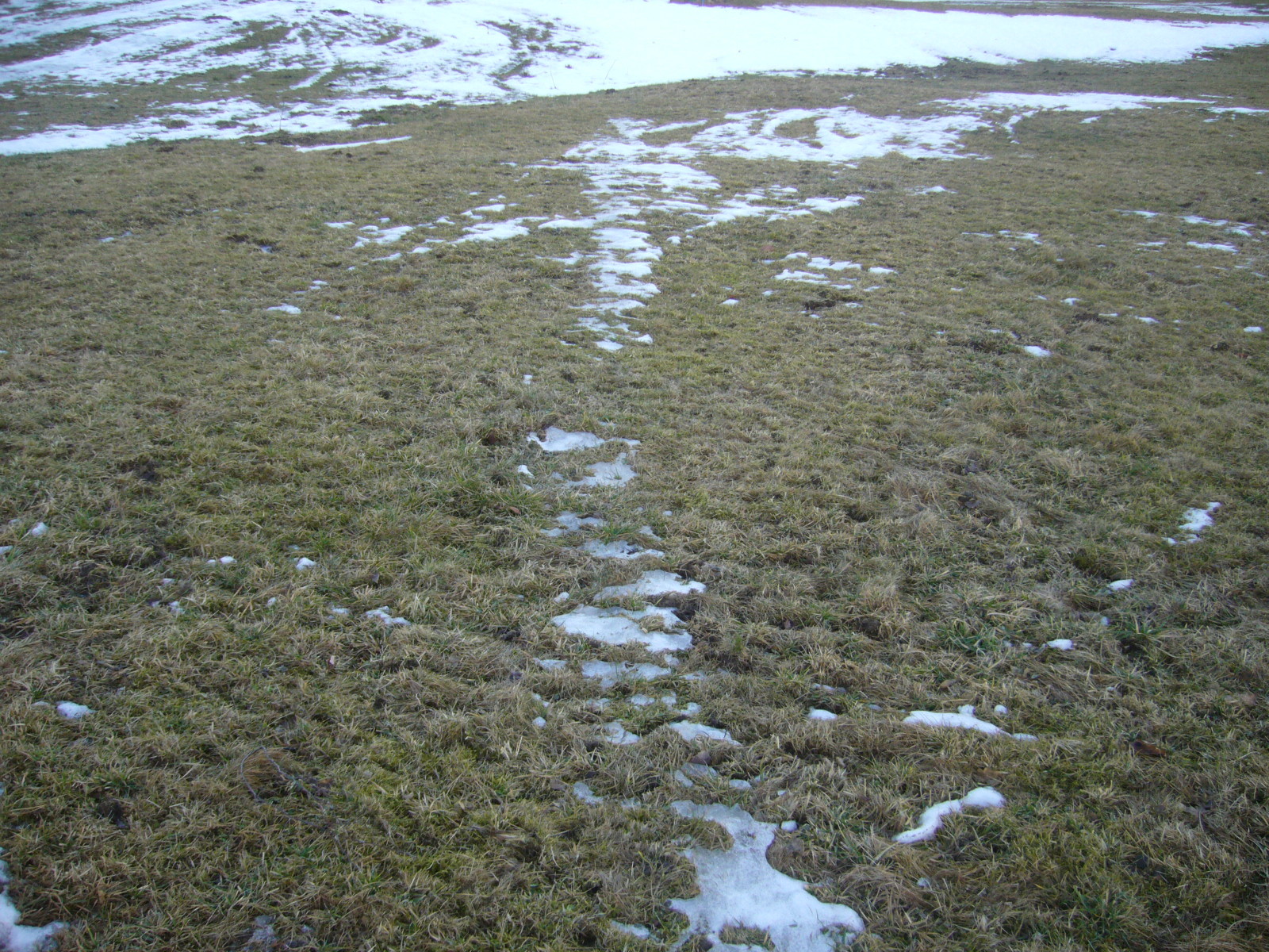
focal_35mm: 35
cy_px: 476
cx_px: 634
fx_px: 1283
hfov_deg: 52.6
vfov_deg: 40.7
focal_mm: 5.8
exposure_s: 1/320
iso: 100
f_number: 2.8
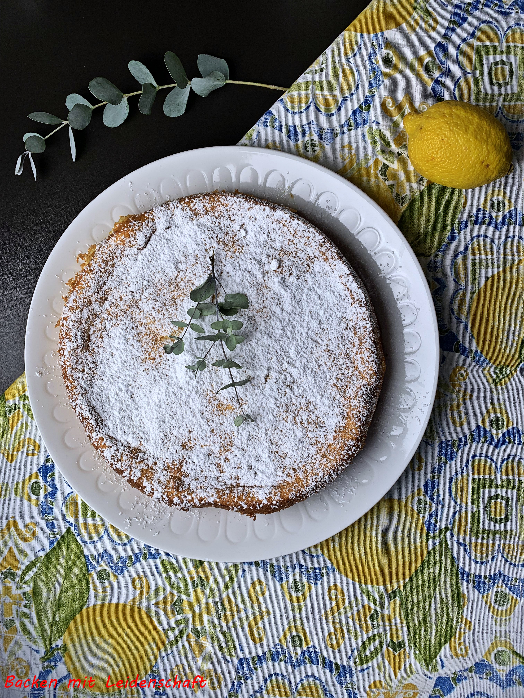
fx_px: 525
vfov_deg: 67.3
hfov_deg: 53.1
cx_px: 262
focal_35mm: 26
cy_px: 349
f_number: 1.8
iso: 25
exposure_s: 1/171
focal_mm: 4.25
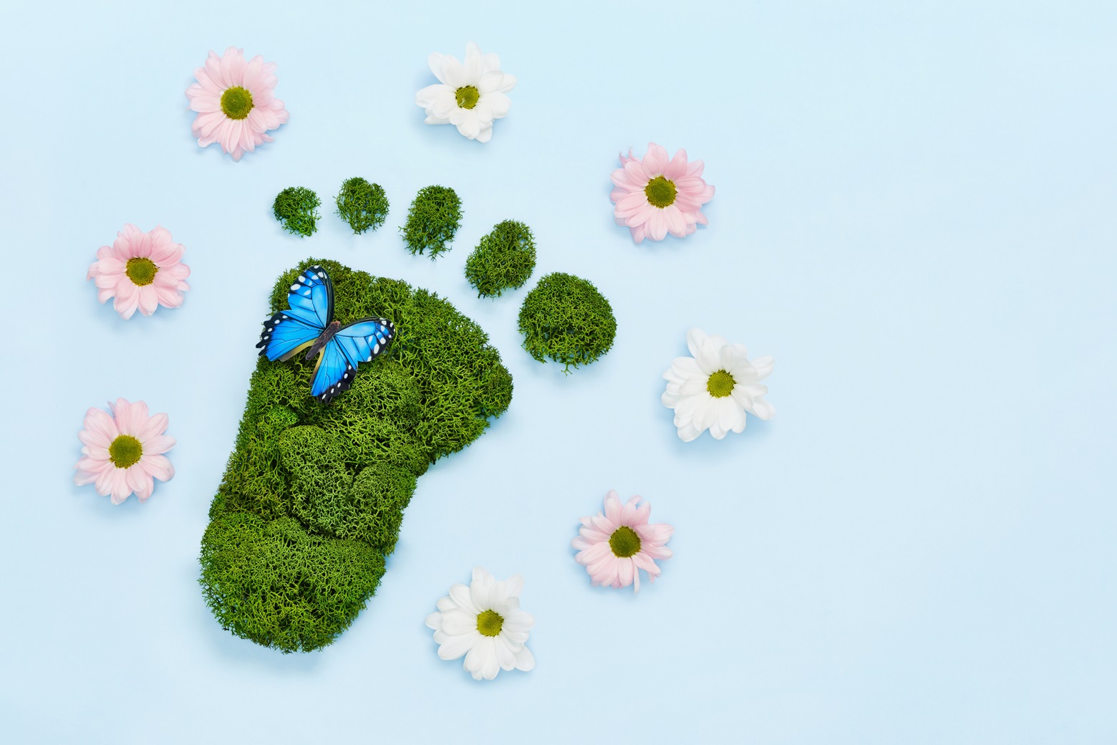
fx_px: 2327
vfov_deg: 18.2
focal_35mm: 75
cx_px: 558
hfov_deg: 27.0
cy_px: 372
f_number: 9
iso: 160
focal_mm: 50
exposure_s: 1/160
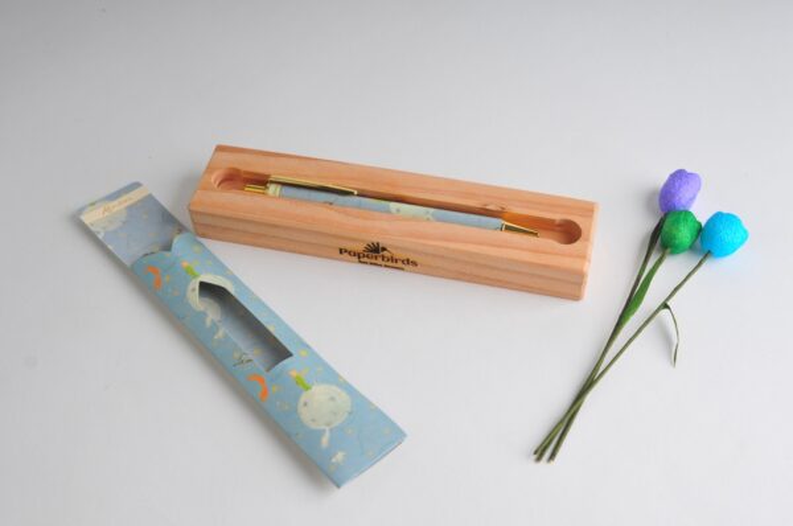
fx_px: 1056
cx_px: 396
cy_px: 263
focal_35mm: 48
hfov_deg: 41.2
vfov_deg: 28.0
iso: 250
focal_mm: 32
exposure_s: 1/200
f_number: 8
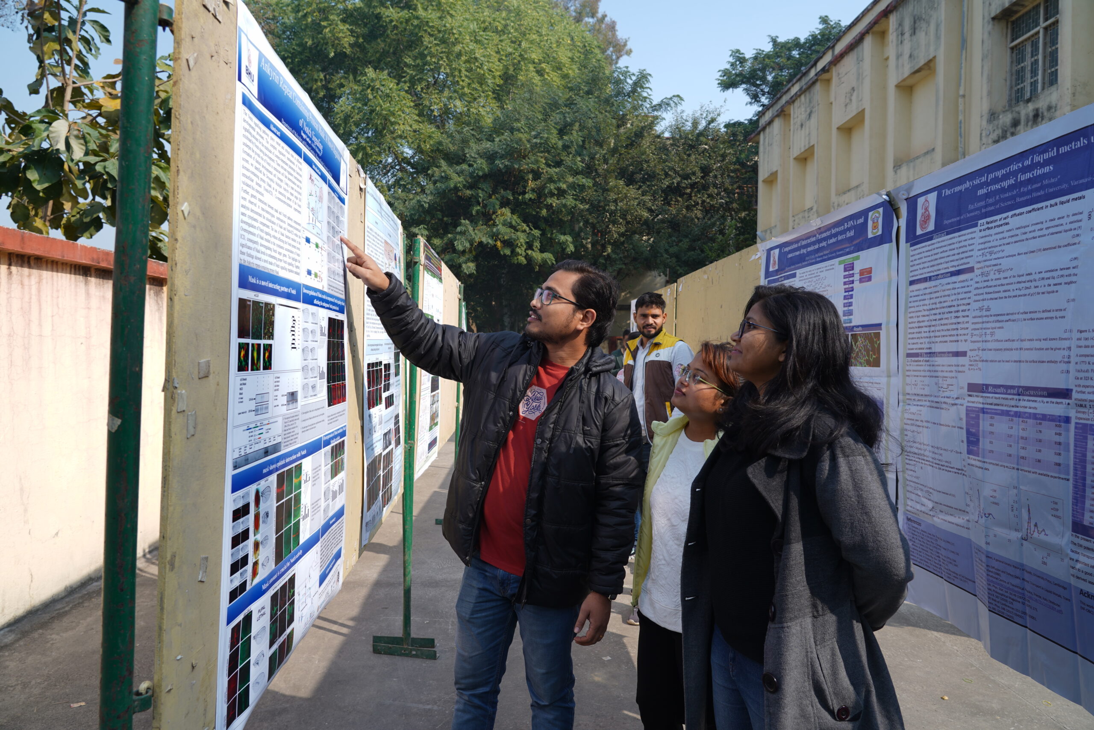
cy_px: 365
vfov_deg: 53.1
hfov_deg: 73.7
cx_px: 547
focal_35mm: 24
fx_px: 729
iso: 64
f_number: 6.3
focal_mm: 24
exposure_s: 1/125
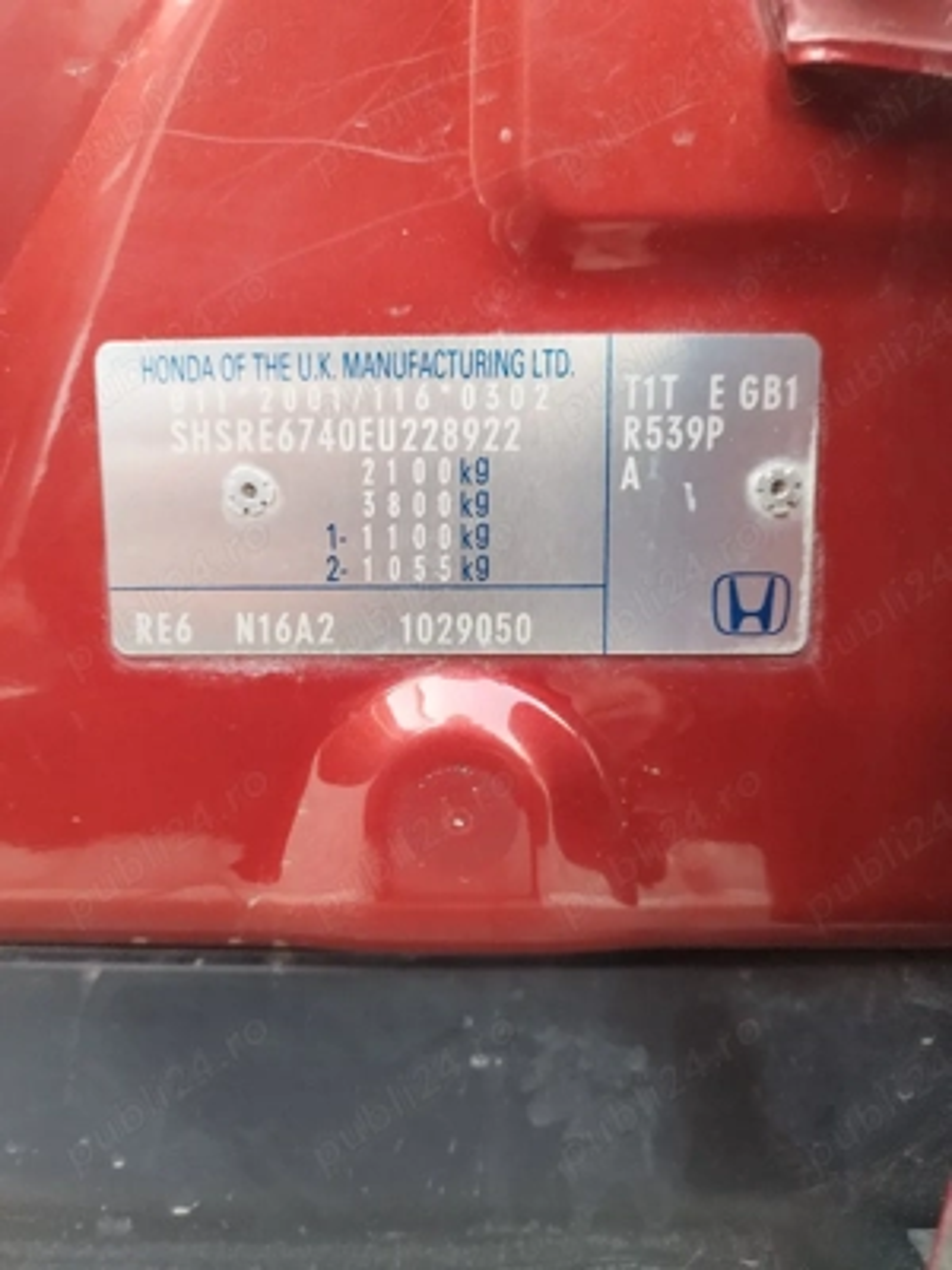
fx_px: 880
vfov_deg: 71.6
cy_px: 635
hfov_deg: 56.8
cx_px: 476
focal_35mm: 24
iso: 150
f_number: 1.89
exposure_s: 1/50
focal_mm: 5.89
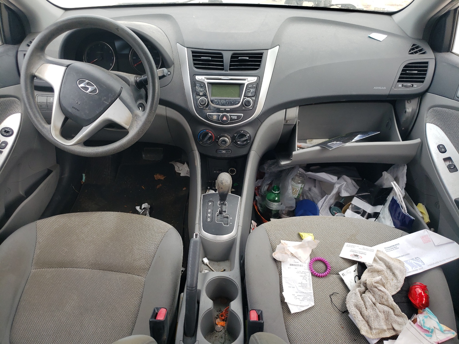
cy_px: 172
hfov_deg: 67.3
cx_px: 230
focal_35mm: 26
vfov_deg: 53.1
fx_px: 345
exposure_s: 1/312
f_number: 1.5
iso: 50
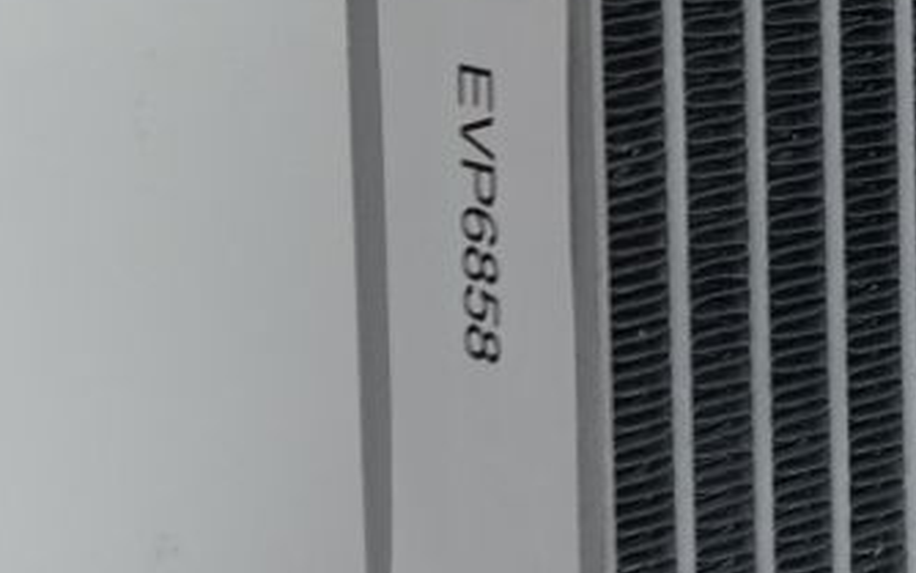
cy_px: -107
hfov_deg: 15.7
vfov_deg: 10.2
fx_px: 3171
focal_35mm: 127
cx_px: 1144
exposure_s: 1/25
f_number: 1.8
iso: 812
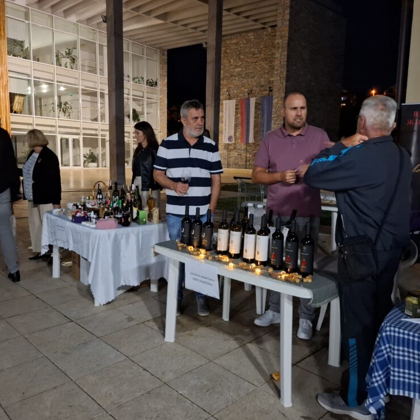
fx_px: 384
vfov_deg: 57.3
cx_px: 200
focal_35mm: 28
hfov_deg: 57.3
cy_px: 206
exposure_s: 1/17
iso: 1250
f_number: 1.8
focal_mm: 5.54
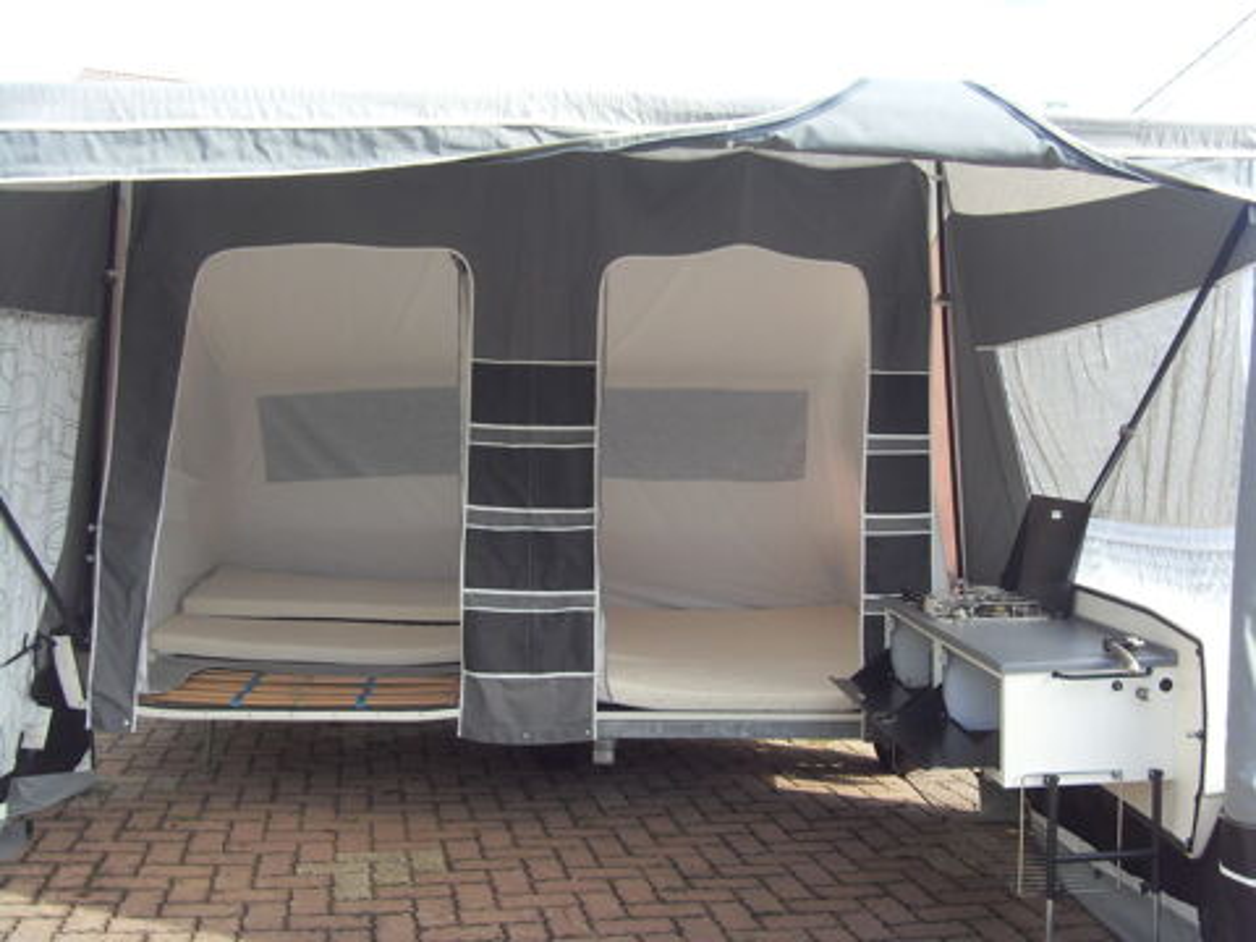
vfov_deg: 36.8
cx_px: 628
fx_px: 1415
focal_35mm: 39
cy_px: 471
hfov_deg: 47.9
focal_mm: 6.6
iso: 80
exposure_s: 1/180
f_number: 3.5
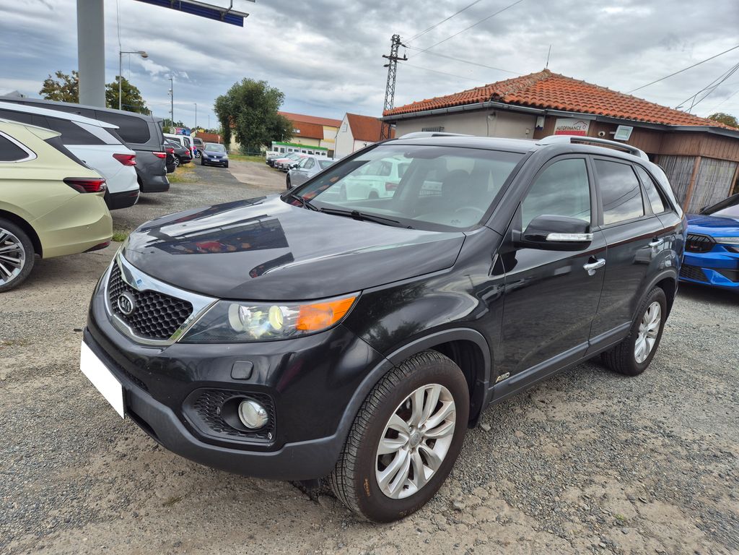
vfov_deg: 58.9
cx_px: 370
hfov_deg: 73.9
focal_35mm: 23
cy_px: 278
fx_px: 491
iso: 25
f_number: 1.8
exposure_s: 1/686
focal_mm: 5.4
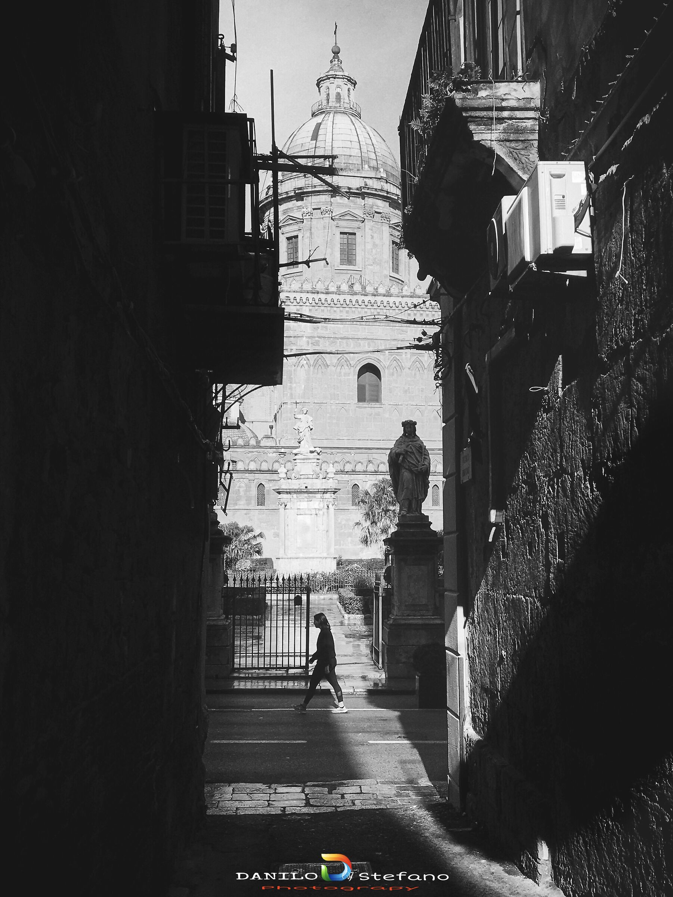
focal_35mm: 29
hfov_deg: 48.2
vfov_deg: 61.6
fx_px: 751
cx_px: 336
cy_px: 448
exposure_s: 1/2000
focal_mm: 4.15
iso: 25
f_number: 2.2
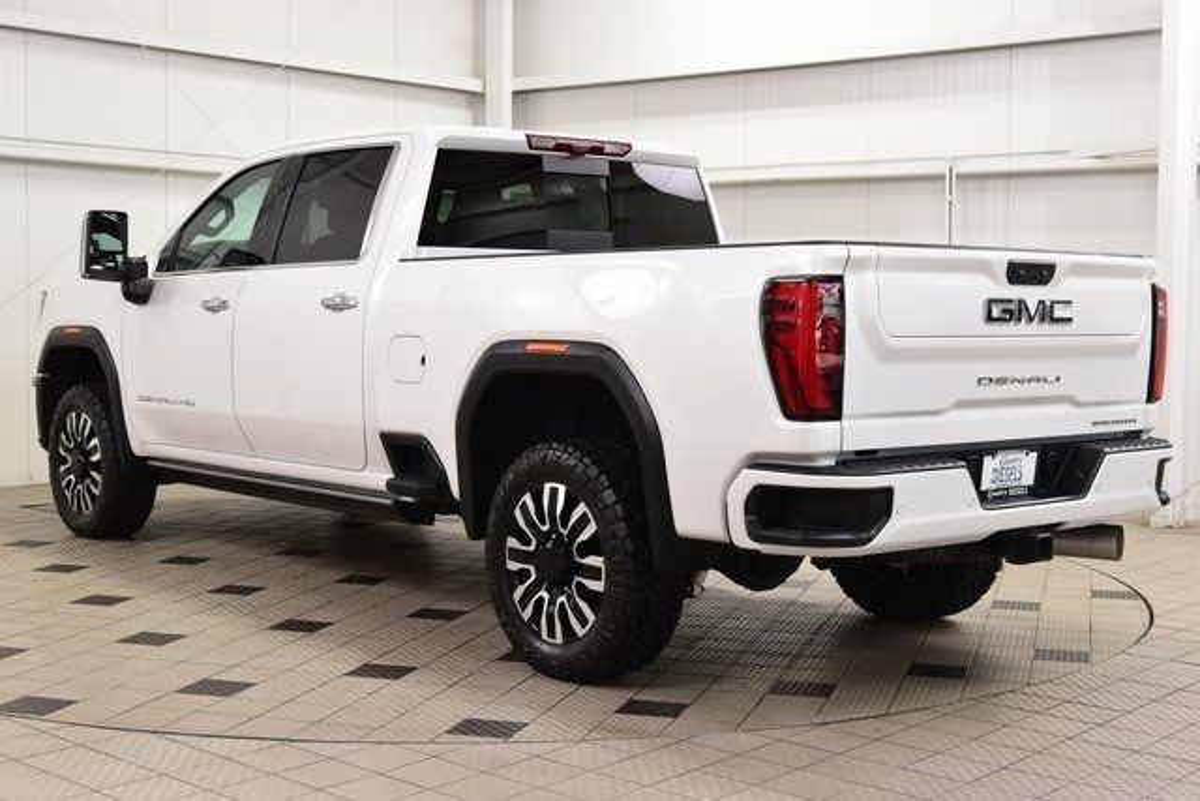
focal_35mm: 51
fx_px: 1700
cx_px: 600
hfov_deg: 38.9
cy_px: 400
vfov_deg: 26.5
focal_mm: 34
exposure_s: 1/30
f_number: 7.1
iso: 720
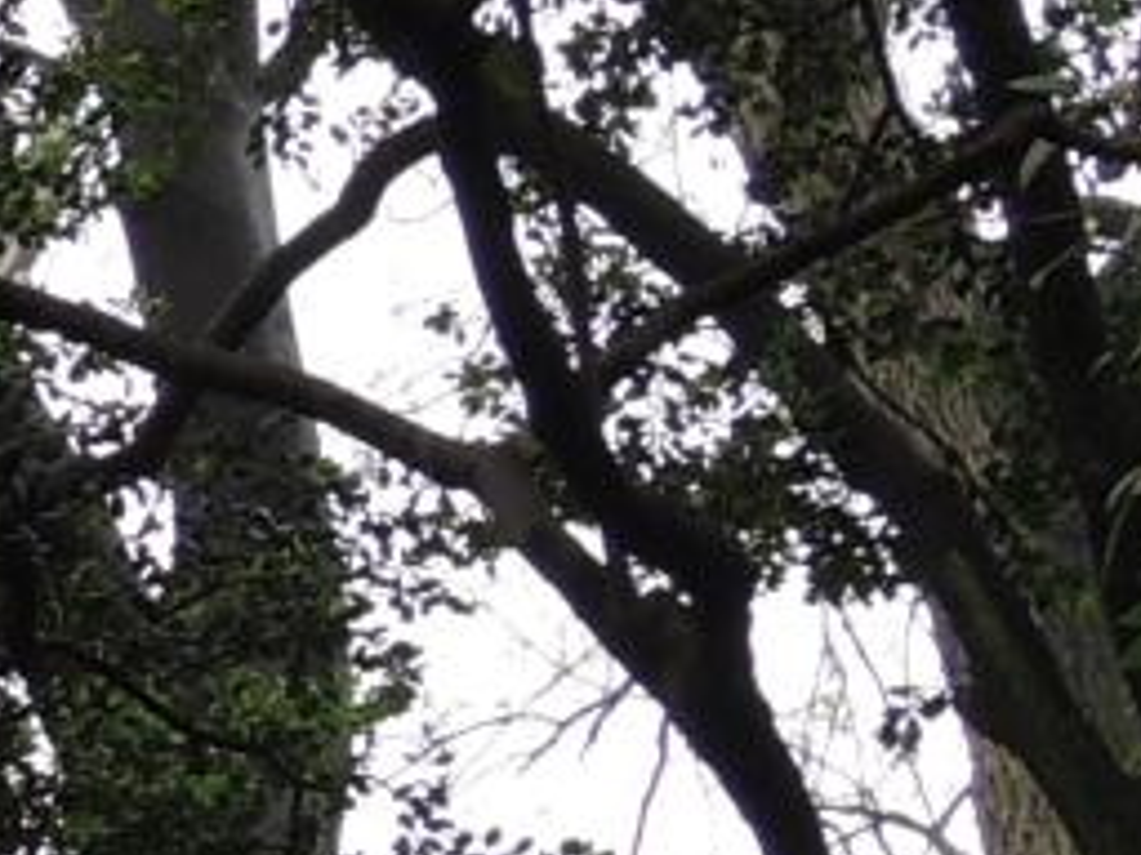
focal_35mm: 150
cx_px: -825
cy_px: 566
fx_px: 4944
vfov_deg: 9.9
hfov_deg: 12.2
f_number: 2.8
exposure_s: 1/30
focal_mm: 4.3
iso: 110
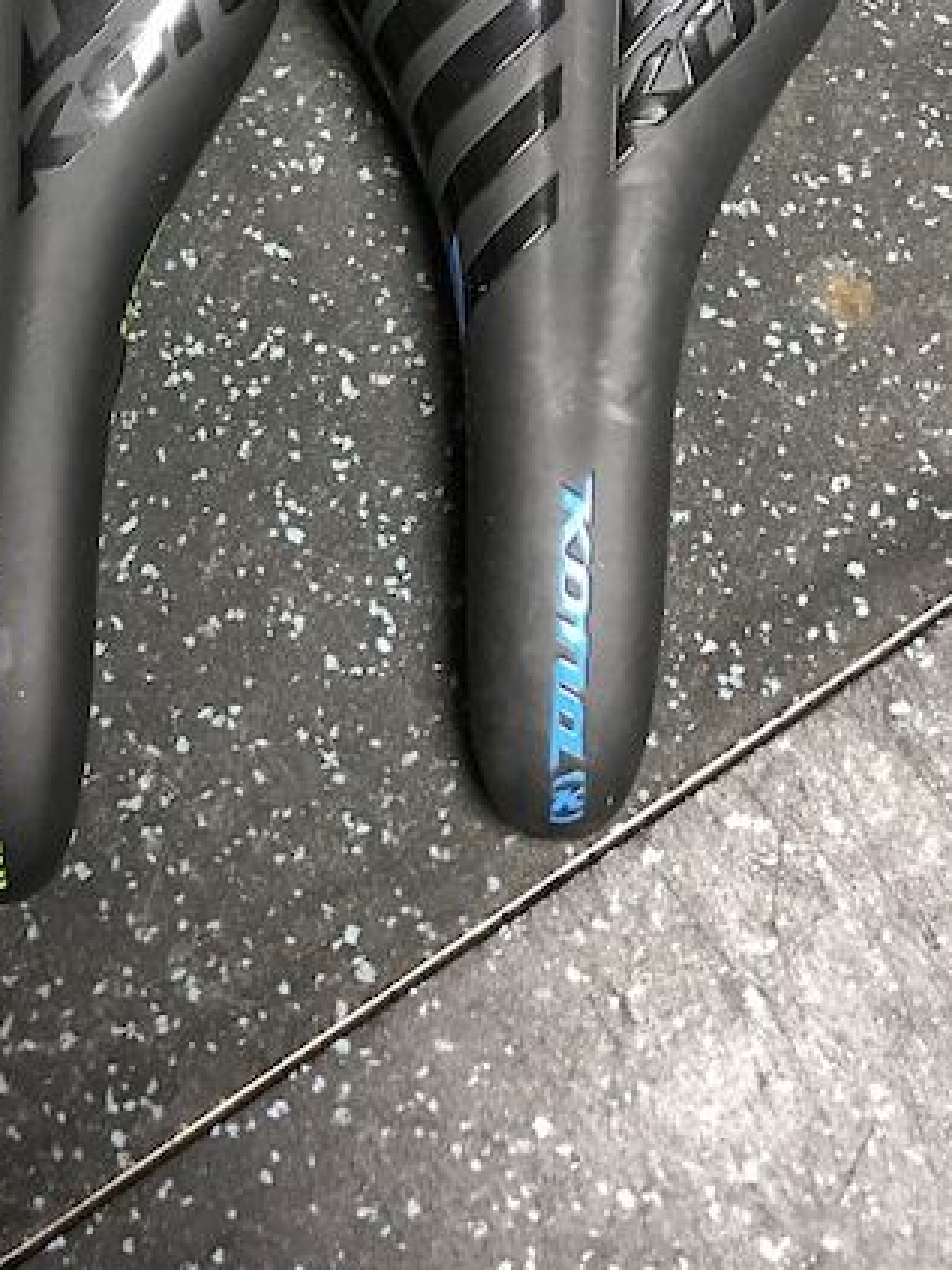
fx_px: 1944
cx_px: 351
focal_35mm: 53
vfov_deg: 34.2
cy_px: 129
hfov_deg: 27.4
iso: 80
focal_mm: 3.99
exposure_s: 1/7
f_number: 1.8
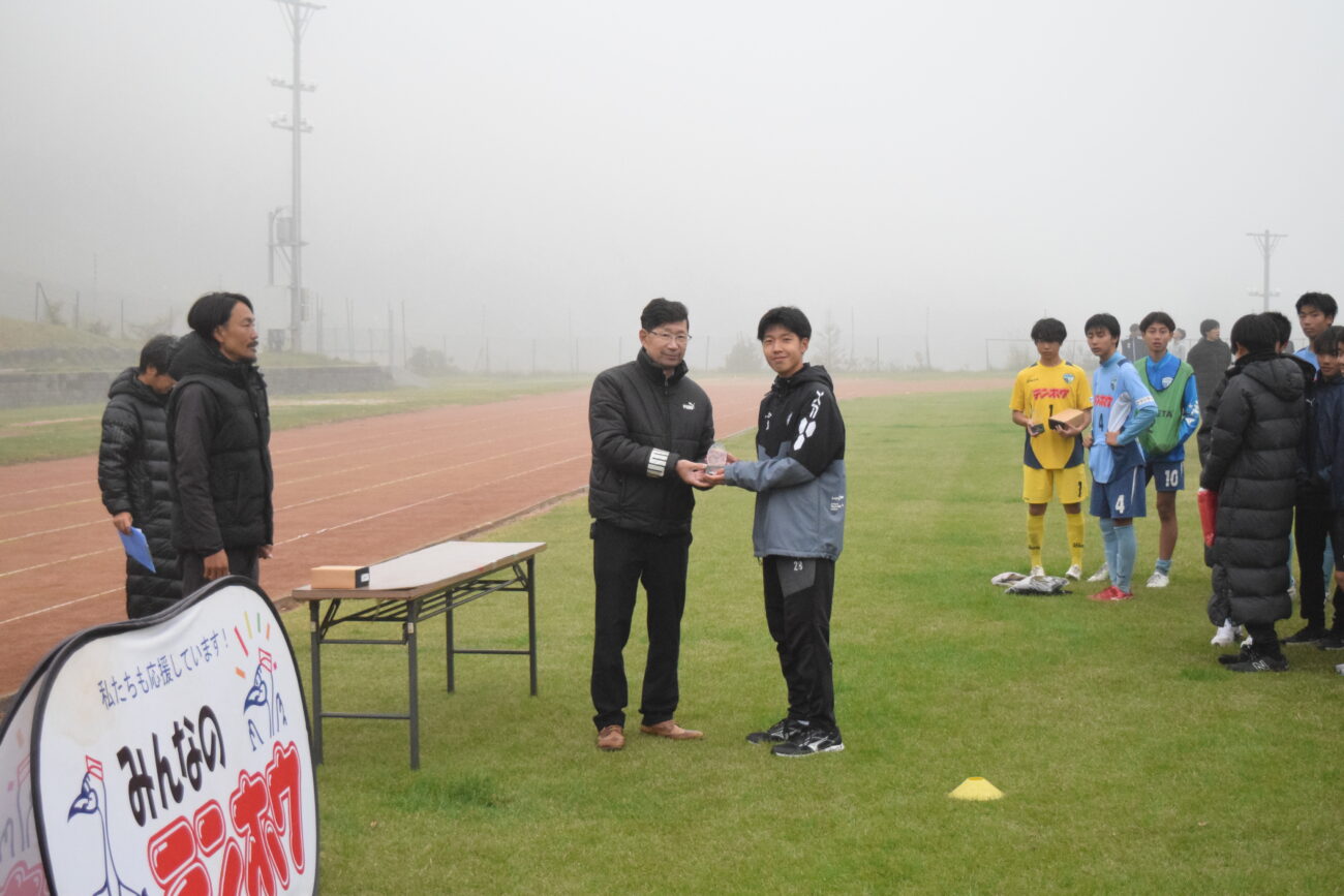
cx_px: 672
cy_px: 448
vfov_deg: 25.1
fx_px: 2016
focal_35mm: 54
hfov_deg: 36.9
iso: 4000
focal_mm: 36
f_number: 5
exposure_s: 1/2500
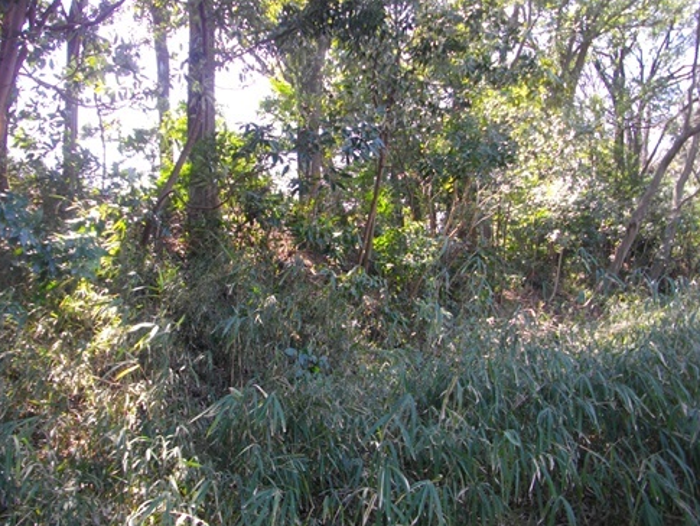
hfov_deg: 55.3
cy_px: 270
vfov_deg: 43.0
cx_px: 348
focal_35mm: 33
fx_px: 667
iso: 128
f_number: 2.9
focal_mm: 5.7
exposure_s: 1/100
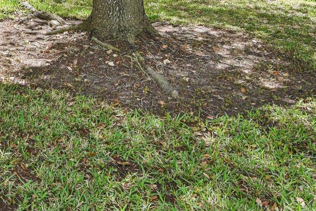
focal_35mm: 56
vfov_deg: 21.1
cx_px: -28
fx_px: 492
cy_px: -91
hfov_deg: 31.7
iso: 100
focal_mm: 18
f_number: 8
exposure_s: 1/60
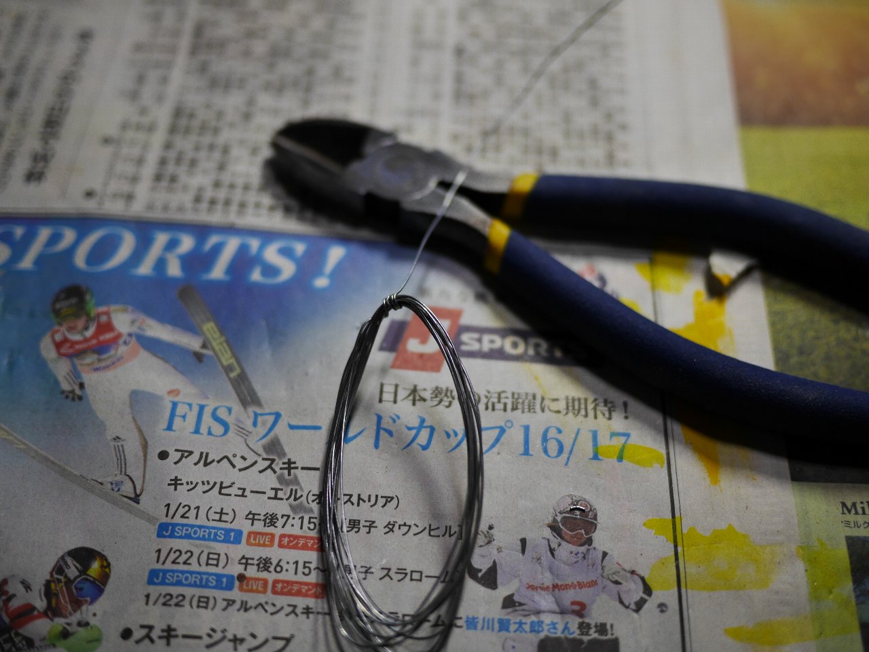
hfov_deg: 46.8
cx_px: 434
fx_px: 1005
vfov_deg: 36.0
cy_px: 326
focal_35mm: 40
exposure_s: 1/160
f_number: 1.7
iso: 200
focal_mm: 20
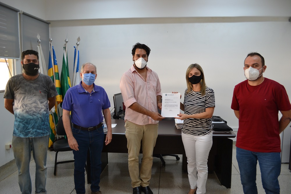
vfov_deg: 47.9
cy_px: 97
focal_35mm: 27
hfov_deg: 67.4
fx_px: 218
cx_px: 146
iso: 400
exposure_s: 1/60
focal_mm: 18
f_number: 3.5
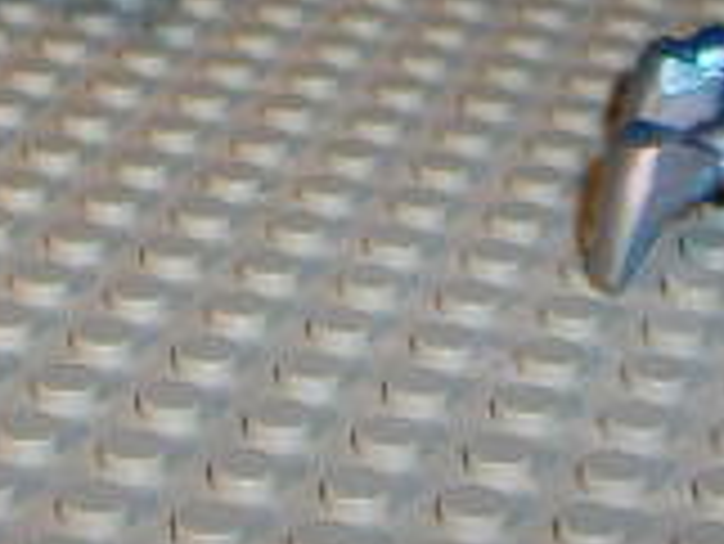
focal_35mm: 151
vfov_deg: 9.3
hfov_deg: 13.0
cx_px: 229
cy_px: -517
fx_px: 3161
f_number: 3.2
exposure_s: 1/60.1
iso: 50
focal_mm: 6.3
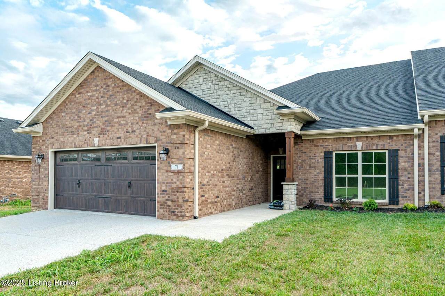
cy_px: 148
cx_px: 222
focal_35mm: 26
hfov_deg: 69.4
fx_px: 321
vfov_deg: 49.5
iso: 640
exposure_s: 1/200
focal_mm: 26
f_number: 7.1
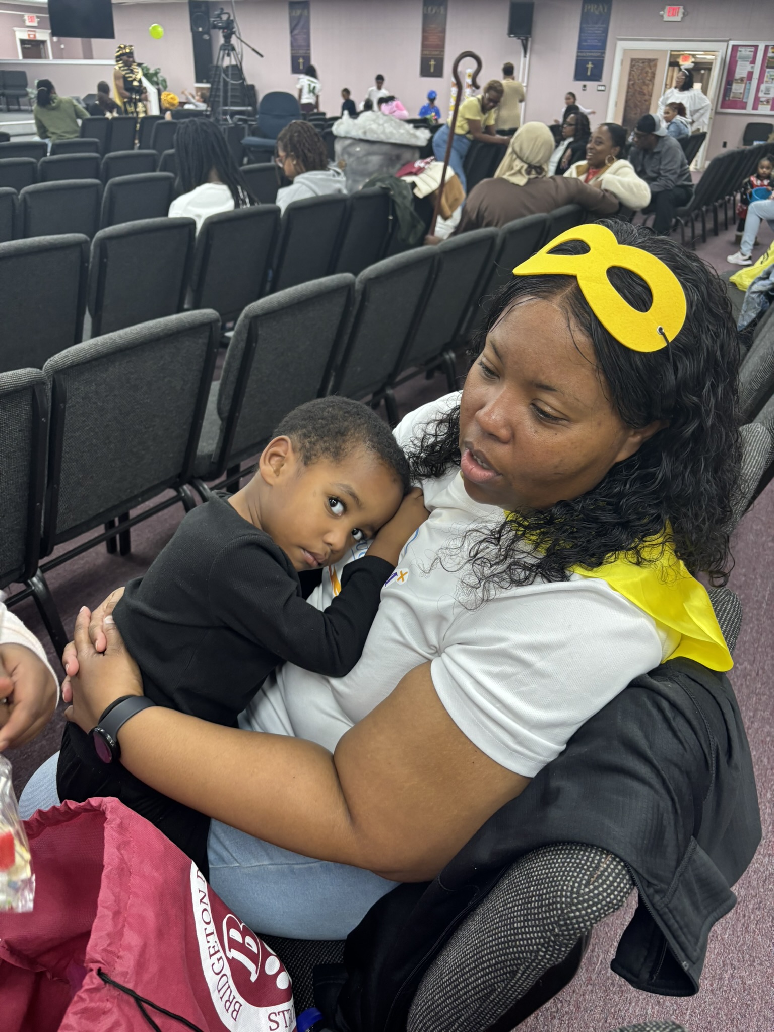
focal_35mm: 26
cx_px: 387
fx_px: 775
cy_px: 516
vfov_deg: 67.3
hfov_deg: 53.1
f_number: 1.6
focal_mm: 5.96
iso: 160
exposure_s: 1/60
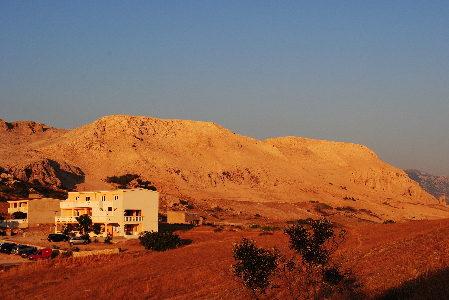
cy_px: 150
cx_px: 224
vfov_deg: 22.7
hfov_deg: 33.4
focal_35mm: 60
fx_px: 749
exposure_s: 1/250
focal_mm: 40
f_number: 10
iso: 140
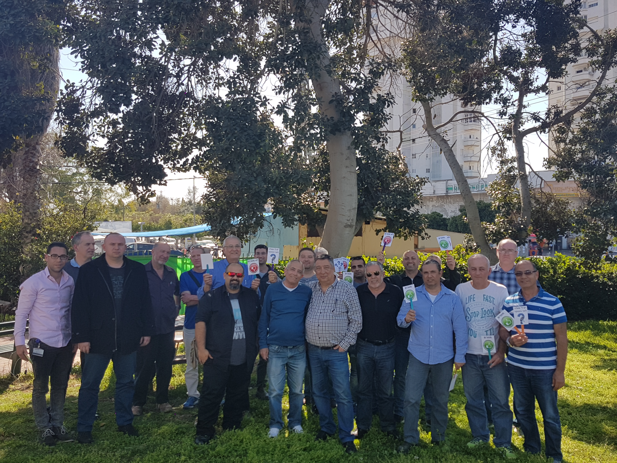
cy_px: 232
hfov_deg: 67.3
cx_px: 308
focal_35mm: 26
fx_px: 463
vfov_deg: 53.1
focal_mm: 4.2
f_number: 1.7
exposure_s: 1/1312
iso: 40
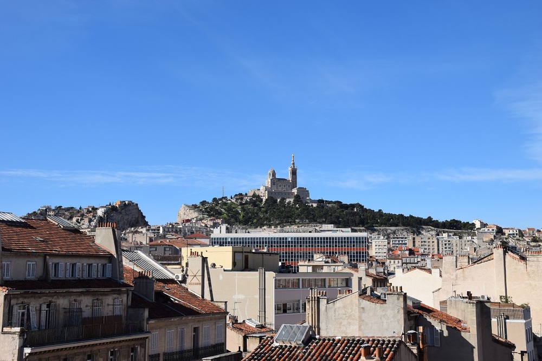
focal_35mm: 51
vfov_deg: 26.5
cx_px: 271
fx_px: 768
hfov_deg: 38.9
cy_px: 180
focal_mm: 34
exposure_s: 1/500
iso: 200
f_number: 11
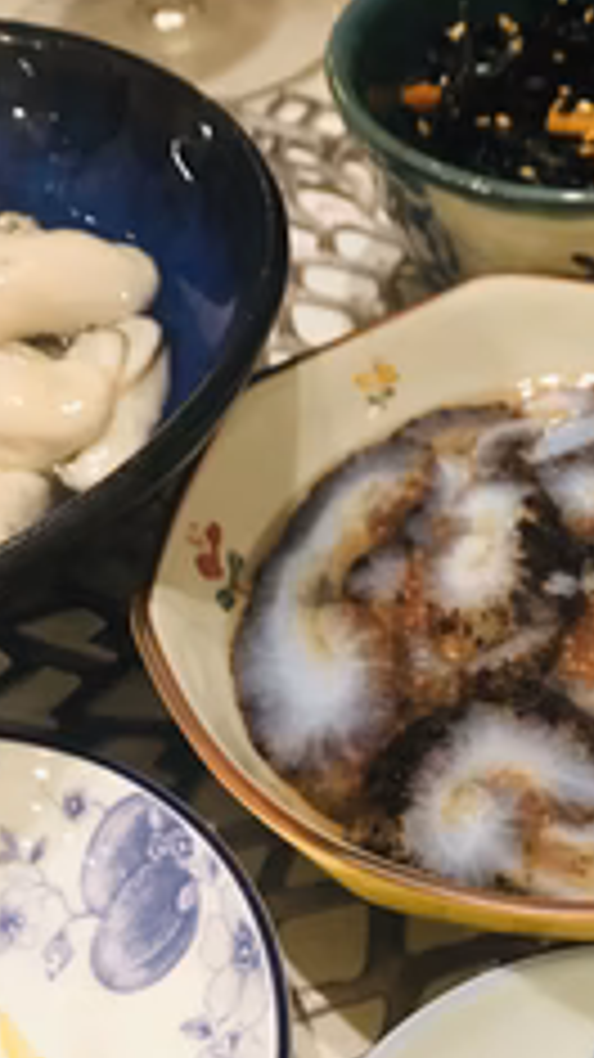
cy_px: 653
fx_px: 1458
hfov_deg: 21.8
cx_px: 648
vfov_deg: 39.6
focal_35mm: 52
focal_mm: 3.99
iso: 40
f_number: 1.8
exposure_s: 1/17
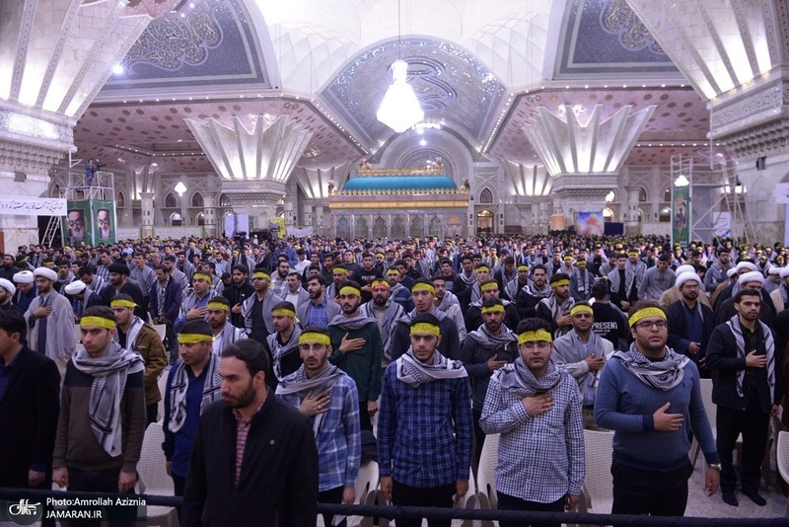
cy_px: 264
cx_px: 394
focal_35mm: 24
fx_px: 526
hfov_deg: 73.7
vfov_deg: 53.2
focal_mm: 24
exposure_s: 1/100
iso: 2000
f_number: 3.2
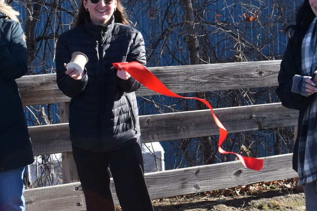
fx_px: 793
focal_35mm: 90
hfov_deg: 21.3
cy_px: 105
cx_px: 358
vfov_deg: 15.2
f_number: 7.1
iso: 200
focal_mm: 20
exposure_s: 1/250
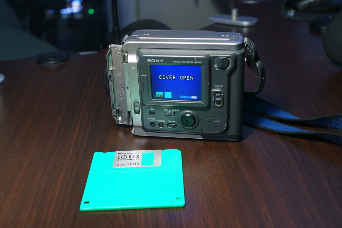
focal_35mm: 45
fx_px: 427
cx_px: 171
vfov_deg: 29.9
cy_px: 114
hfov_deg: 43.6
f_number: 3.2
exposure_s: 1/6
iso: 200
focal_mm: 17
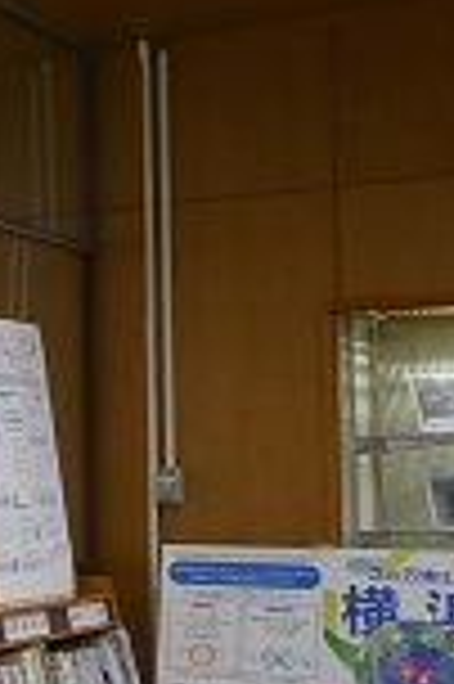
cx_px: -391
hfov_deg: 14.8
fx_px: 1498
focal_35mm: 79
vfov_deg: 25.7
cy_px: 356
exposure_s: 1/60
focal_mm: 4.3
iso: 200
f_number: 3.3
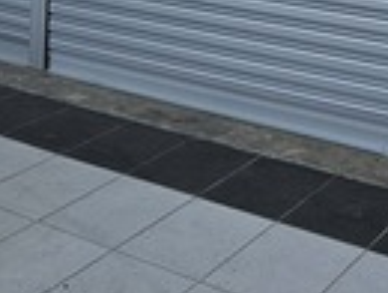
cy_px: -248
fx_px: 719
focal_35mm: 64
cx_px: 472
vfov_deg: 17.9
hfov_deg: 26.6
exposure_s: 1/1709
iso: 50
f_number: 2.2
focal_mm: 2.2
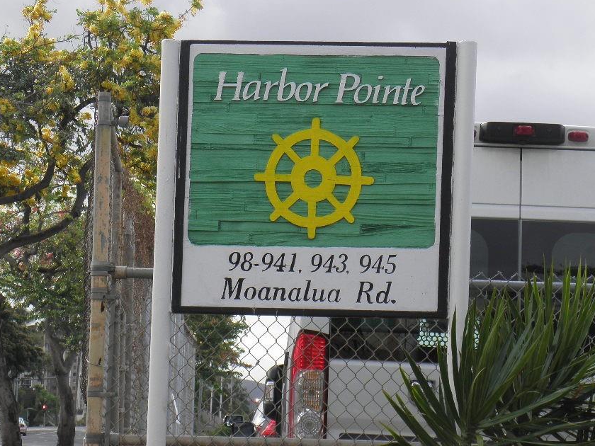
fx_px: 2200
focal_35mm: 128
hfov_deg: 15.4
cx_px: 280
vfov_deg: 11.6
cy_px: 219
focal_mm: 15.11
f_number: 4.5
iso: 64
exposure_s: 1/160
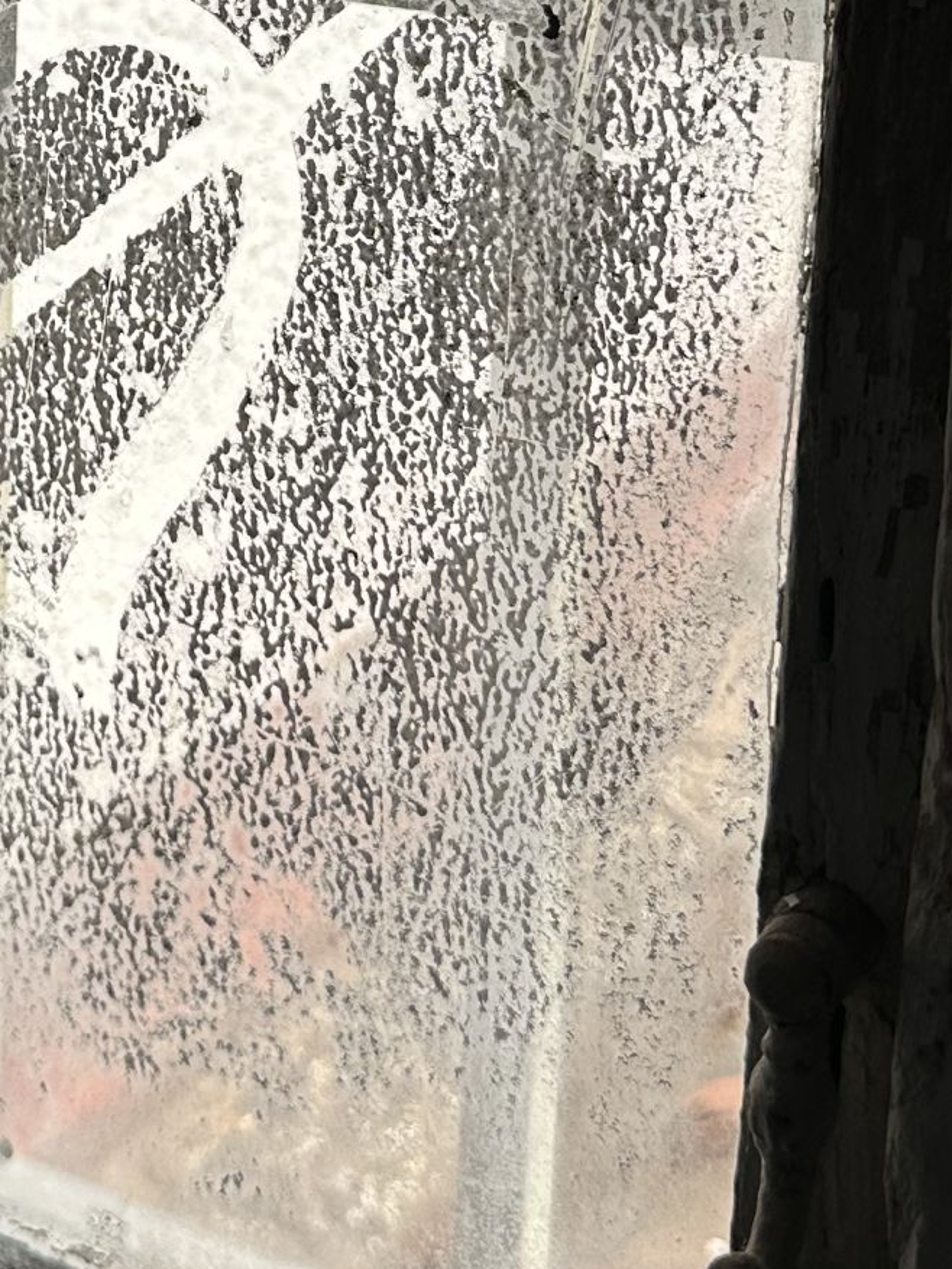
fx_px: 2676
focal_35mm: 73
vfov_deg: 25.5
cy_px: 46
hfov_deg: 19.7
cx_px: 58
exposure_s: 1/2967
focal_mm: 6.86
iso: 80
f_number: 1.78
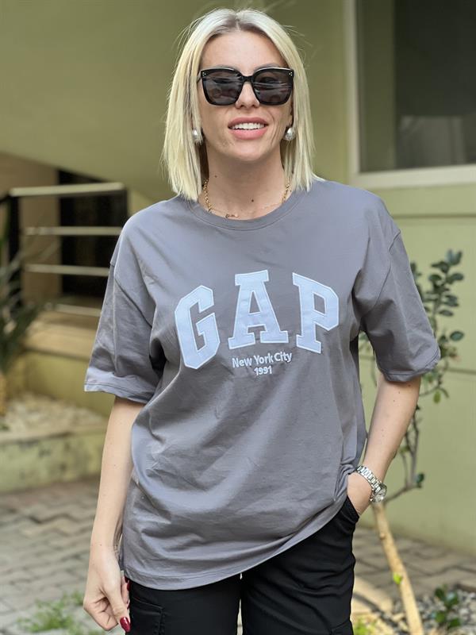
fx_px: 1412
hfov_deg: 19.1
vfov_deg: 25.3
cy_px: 318
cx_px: 238
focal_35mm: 77
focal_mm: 9
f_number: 2.8
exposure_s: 1/121
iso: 250
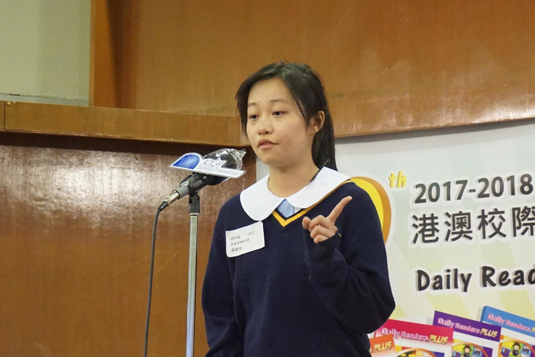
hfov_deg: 15.9
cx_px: 299
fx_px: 1917
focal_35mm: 129
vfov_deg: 10.6
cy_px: 316
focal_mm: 48
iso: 3200
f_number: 5.6
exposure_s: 1/80
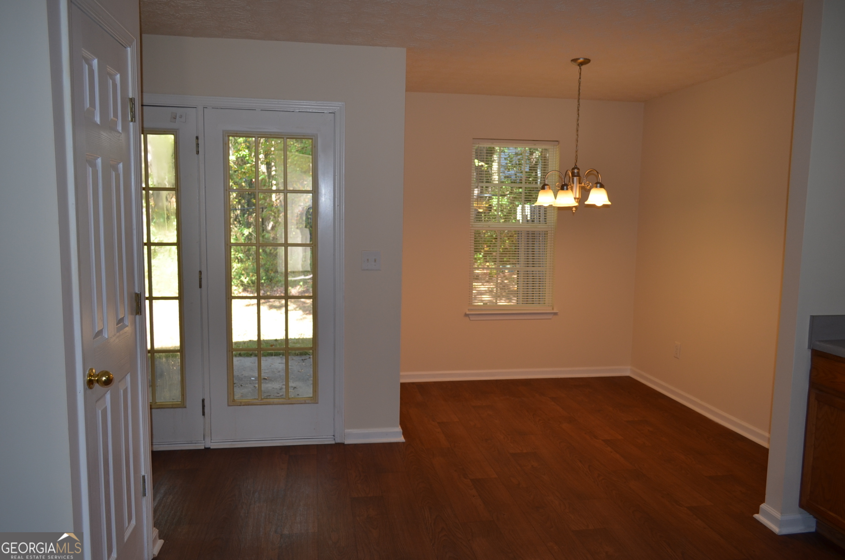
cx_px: 422
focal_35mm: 27
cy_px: 280
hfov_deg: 67.5
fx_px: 632
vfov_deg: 47.7
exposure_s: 1/125
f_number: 3.5
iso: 250
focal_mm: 18
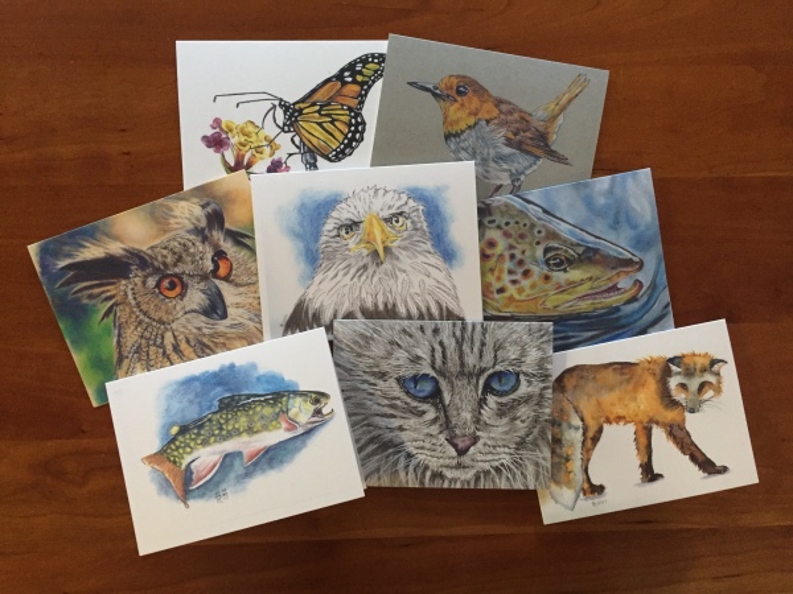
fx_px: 664
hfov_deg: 61.7
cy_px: 297
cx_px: 396
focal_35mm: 29
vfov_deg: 48.2
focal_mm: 4.15
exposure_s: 1/15
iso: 250
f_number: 2.2
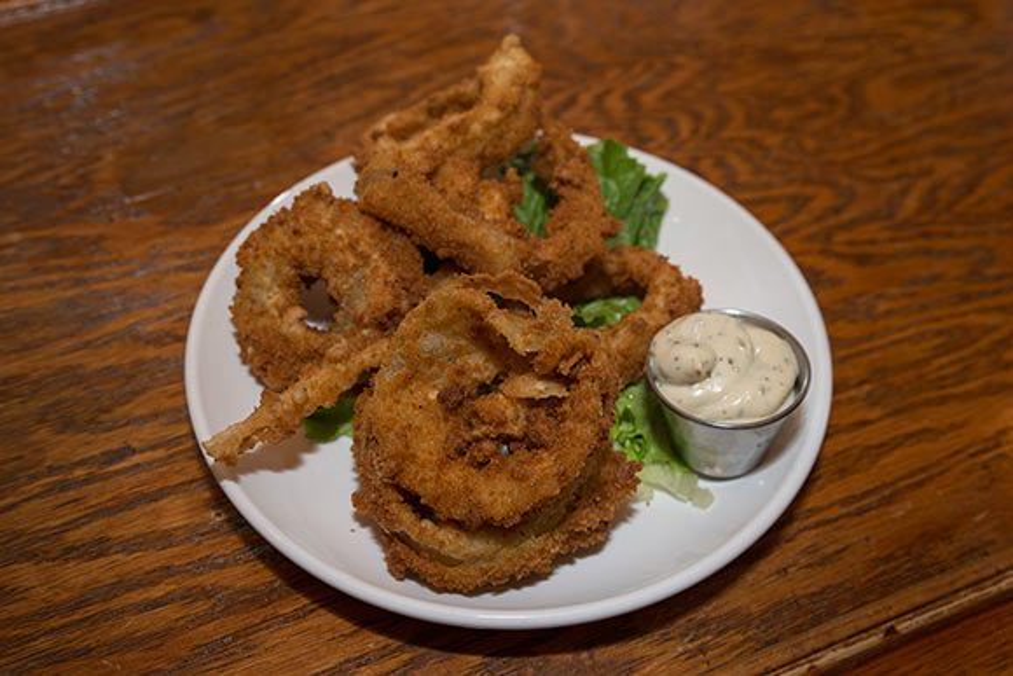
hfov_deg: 42.7
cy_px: 338
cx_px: 506
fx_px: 1295
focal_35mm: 46
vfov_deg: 29.3
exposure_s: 1/60
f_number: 6.7
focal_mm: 46
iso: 1000
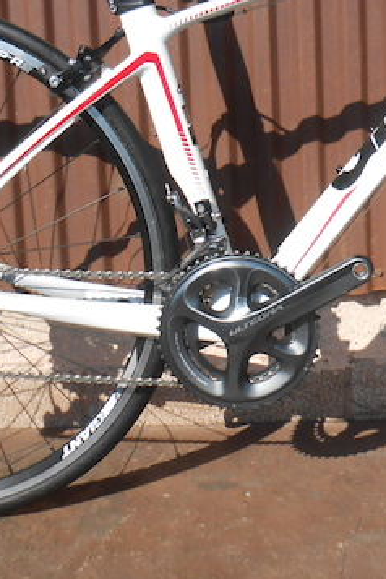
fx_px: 1126
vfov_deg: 28.5
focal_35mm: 70
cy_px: 161
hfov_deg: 19.3
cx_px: 303
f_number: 3.8
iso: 80
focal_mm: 5.3
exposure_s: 1/640
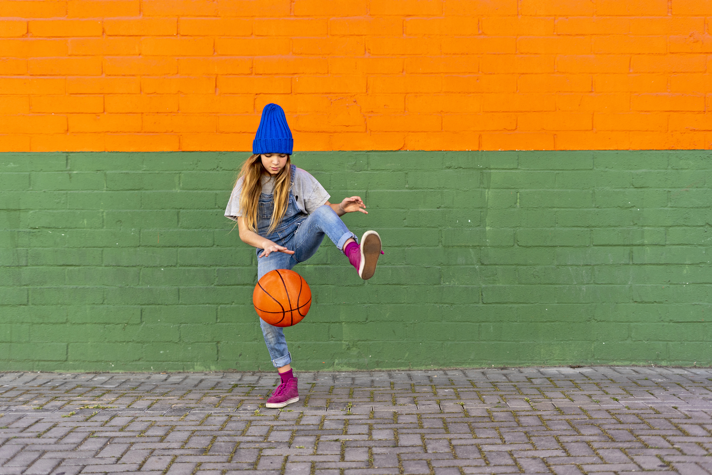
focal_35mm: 50
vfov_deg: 27.0
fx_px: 989
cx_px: 356
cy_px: 238
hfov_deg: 39.6
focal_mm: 50
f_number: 2.5
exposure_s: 1/1600
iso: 400
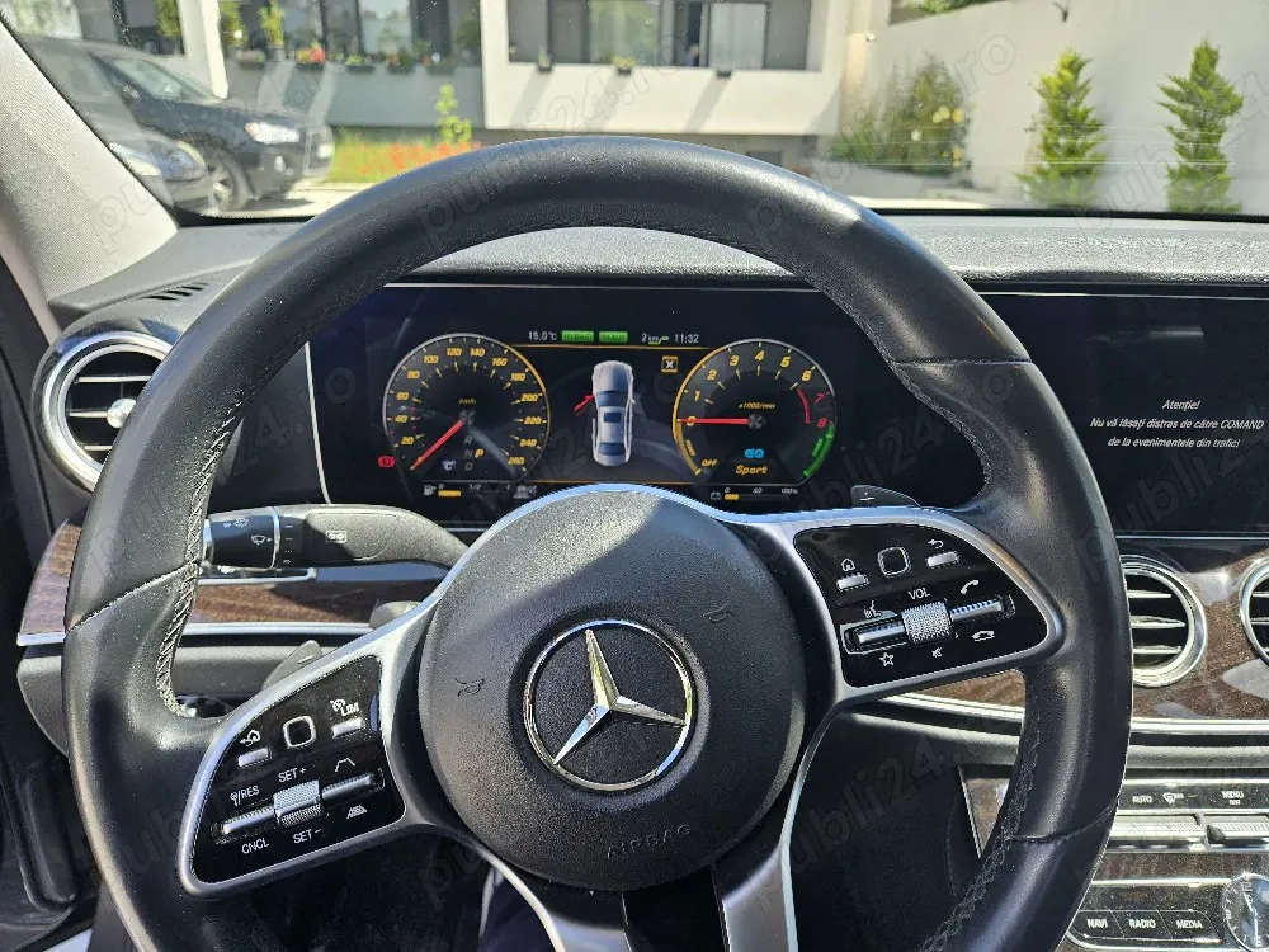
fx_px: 843
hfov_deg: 73.9
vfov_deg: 58.9
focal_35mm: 23
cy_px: 476
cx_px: 634
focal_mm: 5.4
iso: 25
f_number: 1.8
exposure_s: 1/233
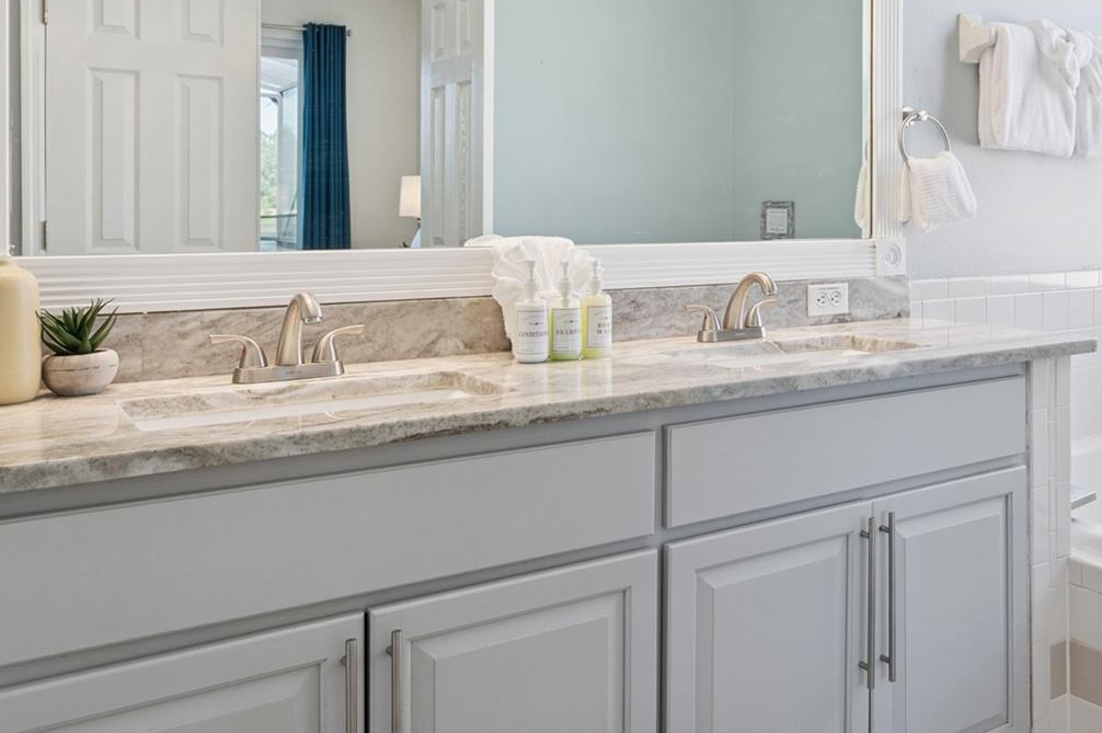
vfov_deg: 37.1
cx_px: 841
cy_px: 206
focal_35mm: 35
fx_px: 1070
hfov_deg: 51.9
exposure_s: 1/50
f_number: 9
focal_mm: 15
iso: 200
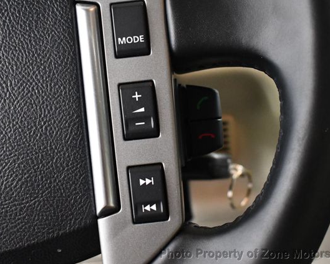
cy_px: 132
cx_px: 152
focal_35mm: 50
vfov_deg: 30.2
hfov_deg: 37.3
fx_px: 488
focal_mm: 22
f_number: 3.8
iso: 3200
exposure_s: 1/100
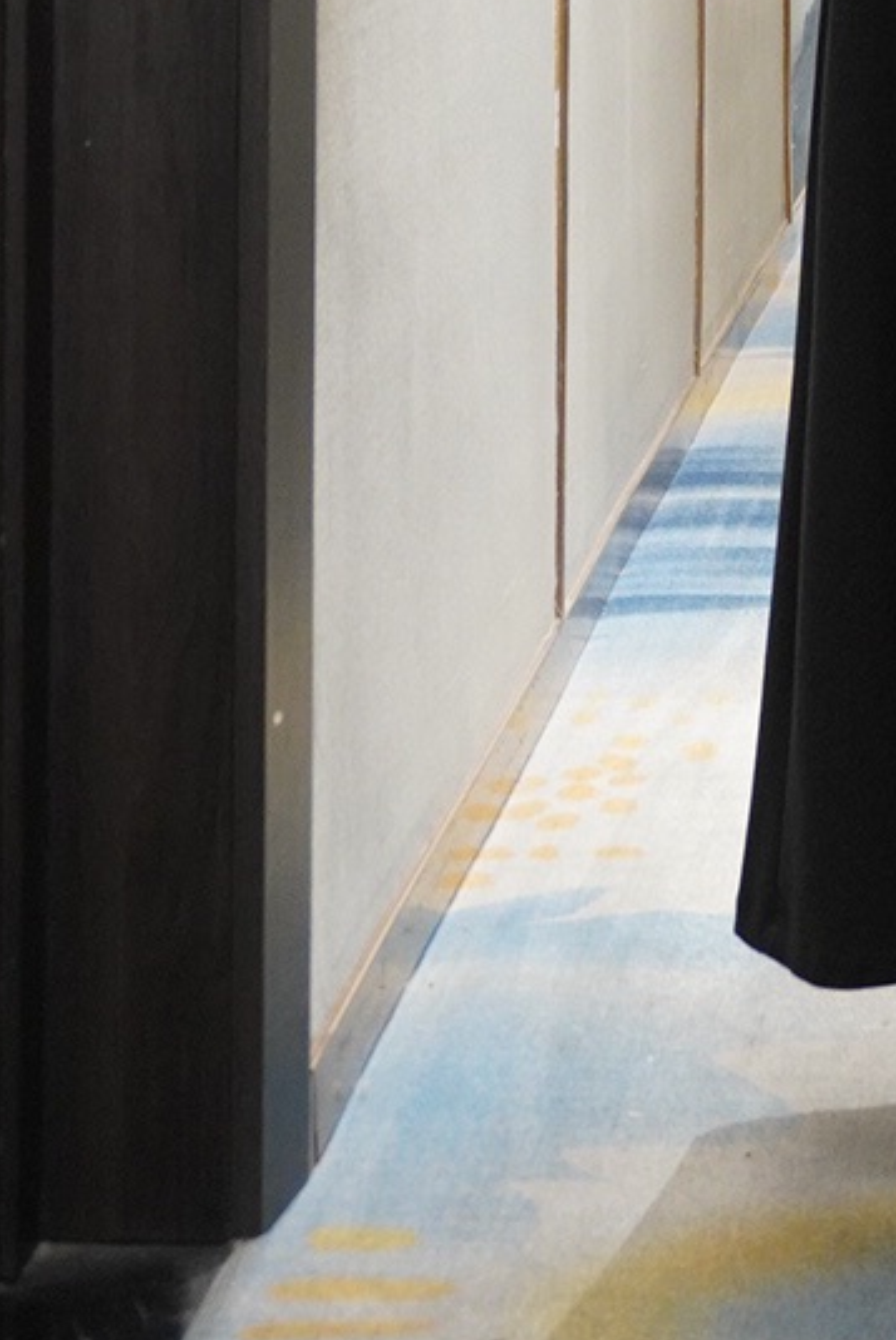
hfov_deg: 12.2
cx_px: 1167
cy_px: -341
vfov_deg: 17.7
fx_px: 4061
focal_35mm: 109
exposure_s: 1/13
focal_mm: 24
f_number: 4.5
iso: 1250
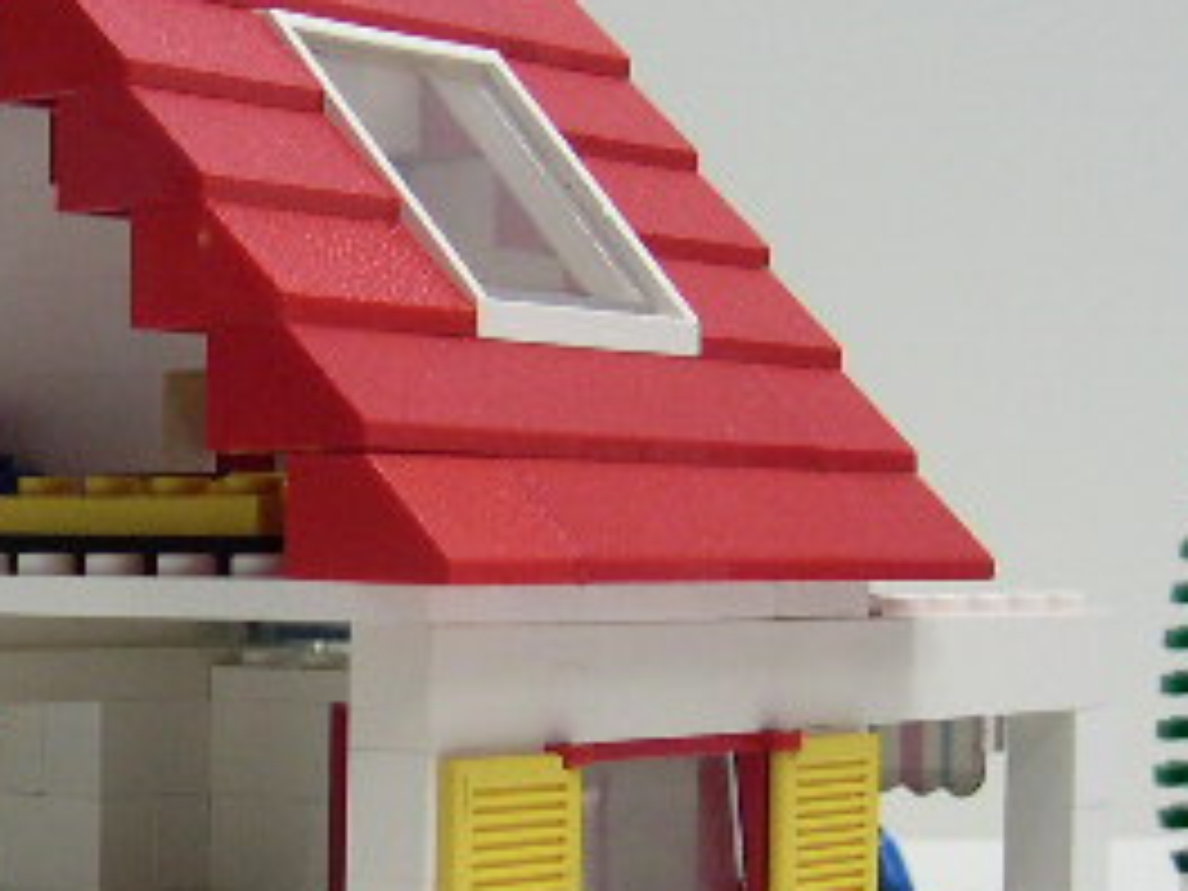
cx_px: 162
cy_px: 486
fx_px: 3157
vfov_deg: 16.1
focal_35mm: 92
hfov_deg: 20.9
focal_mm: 6
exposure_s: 1/10
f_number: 2.8
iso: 100
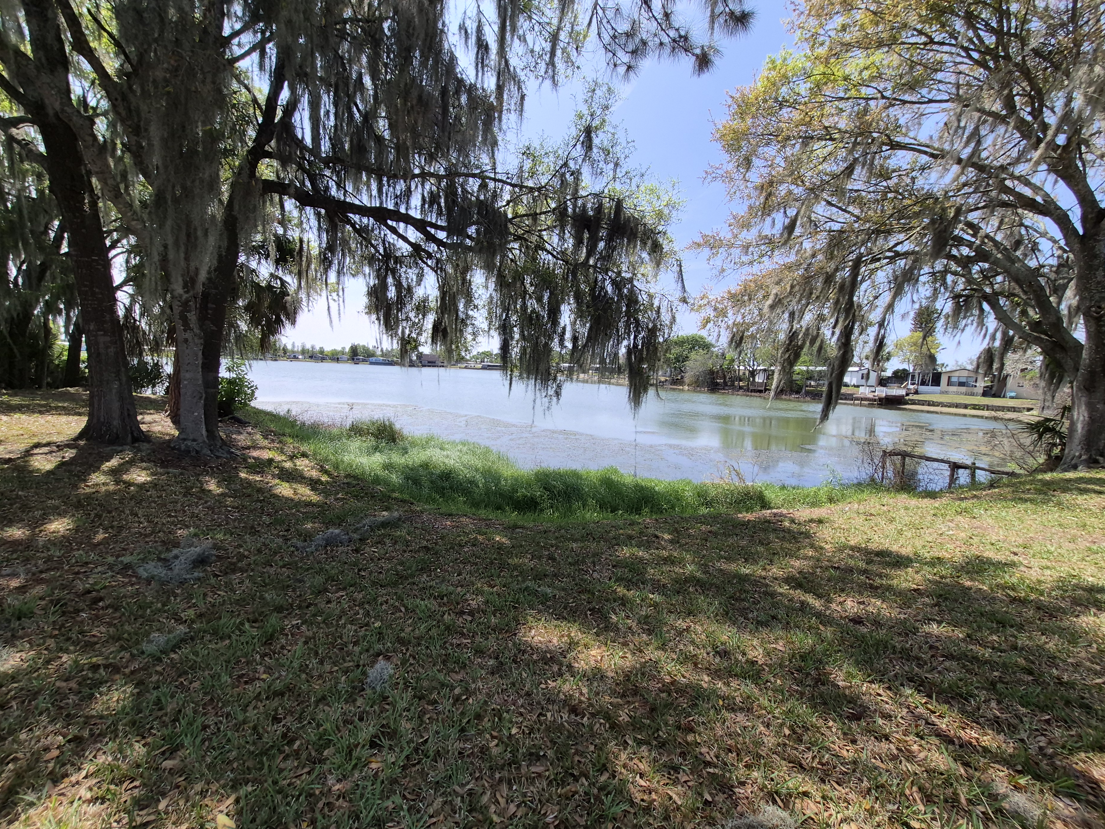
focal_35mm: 14
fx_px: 447
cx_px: 536
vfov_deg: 85.6
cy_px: 399
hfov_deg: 102.0
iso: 40
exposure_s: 1/1440
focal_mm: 1.74
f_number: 2.2
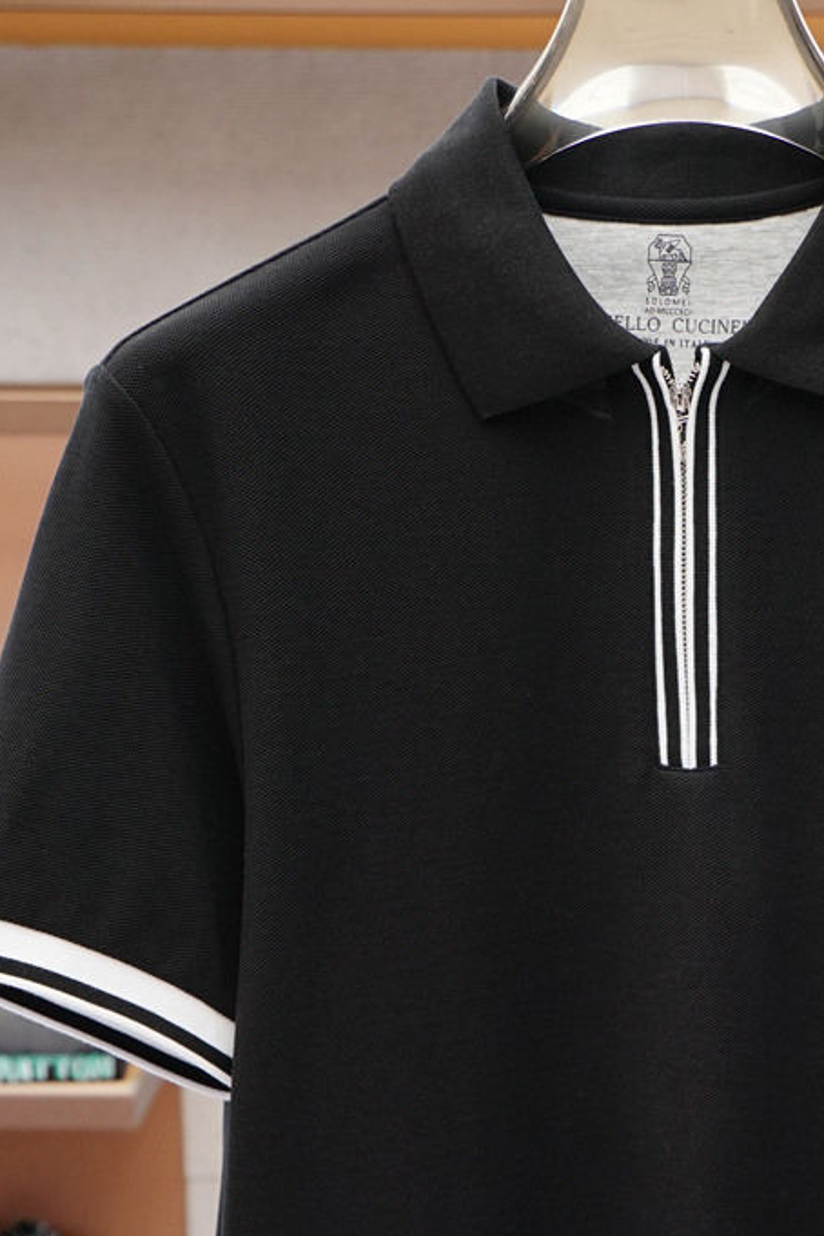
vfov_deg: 22.1
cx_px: 682
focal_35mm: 89
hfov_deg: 15.2
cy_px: 1194
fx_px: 3062
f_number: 4
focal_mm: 25
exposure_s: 1/250
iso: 320
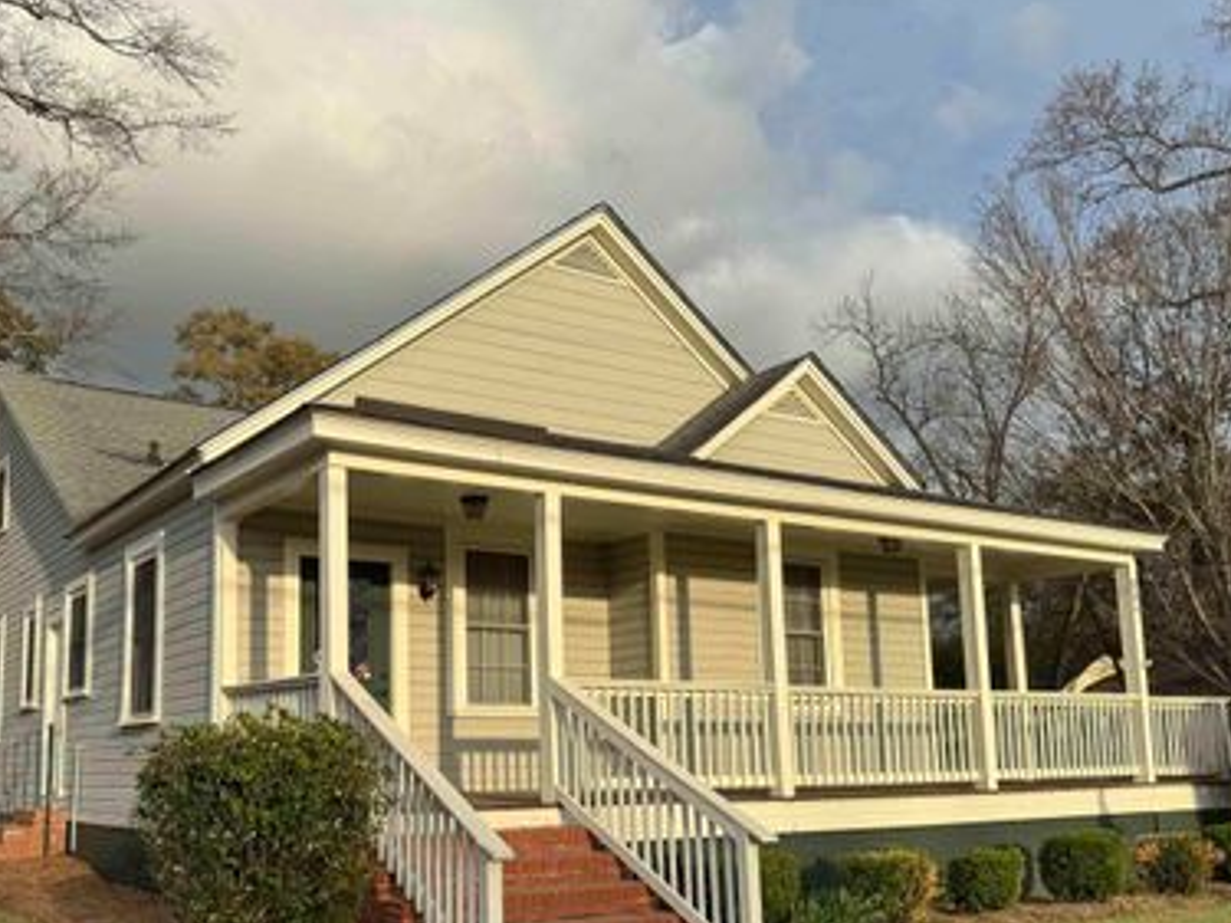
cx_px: 486
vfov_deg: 43.7
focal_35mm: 32
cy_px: 595
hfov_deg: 56.4
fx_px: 1138
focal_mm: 6.76
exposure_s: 1/3802
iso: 80
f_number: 1.78
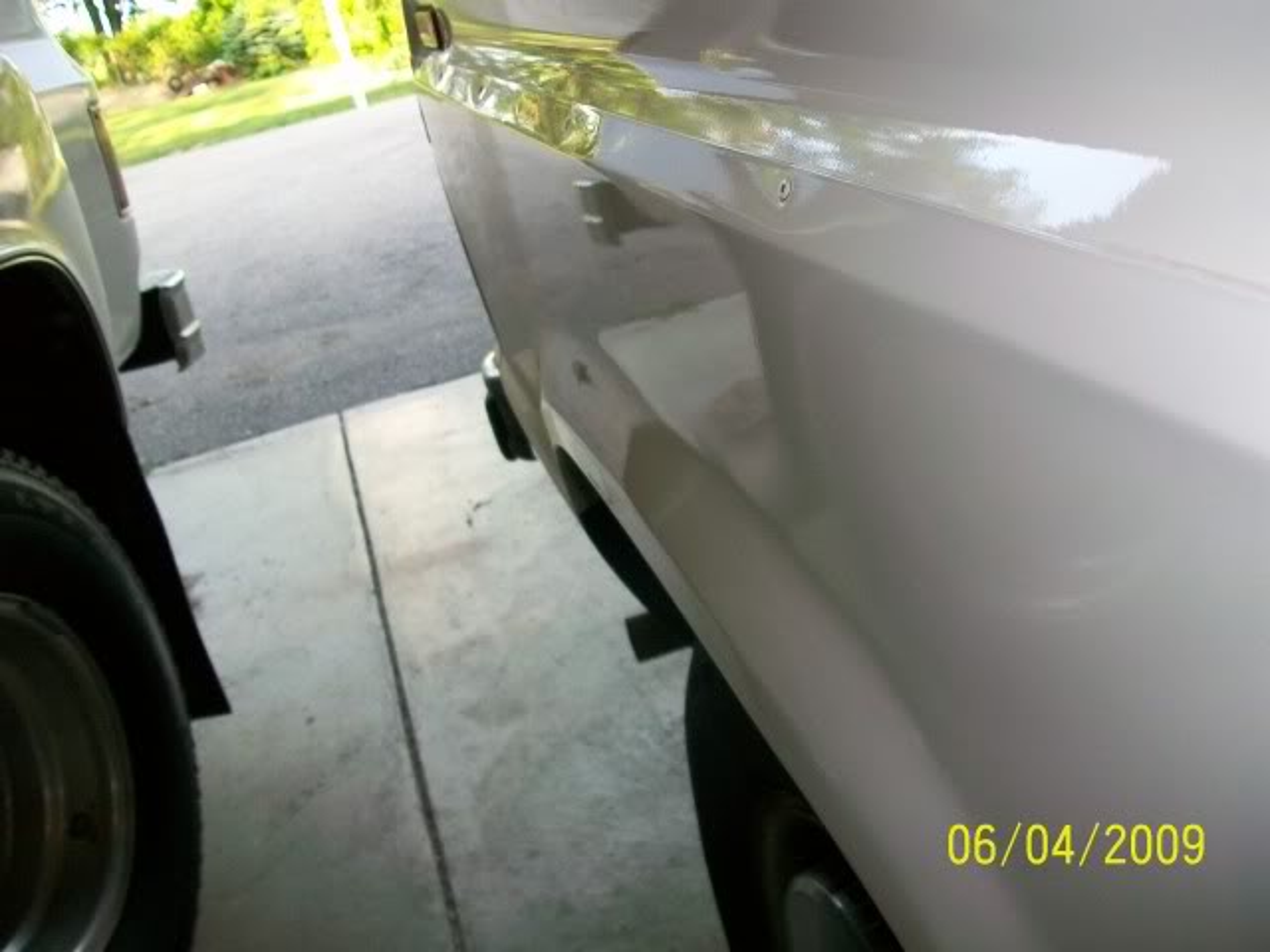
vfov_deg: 44.2
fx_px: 1174
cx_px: 635
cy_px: 476
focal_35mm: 32
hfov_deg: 56.8
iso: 160
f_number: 2.8
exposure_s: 1/100
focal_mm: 5.7
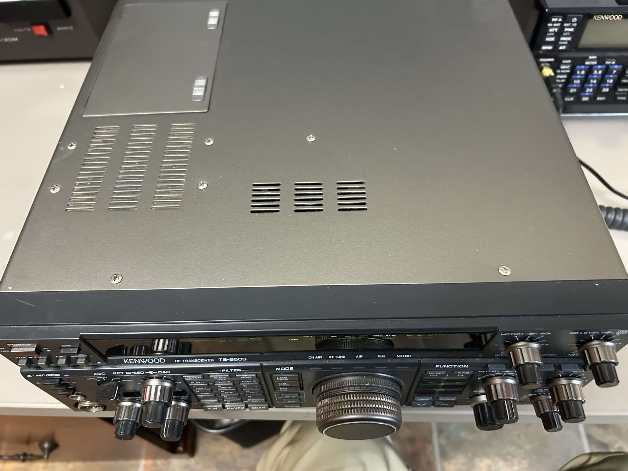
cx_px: 314
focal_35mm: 26
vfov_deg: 53.1
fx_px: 472
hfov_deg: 67.3
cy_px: 236
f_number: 1.5
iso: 640
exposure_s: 1/40
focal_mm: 5.7
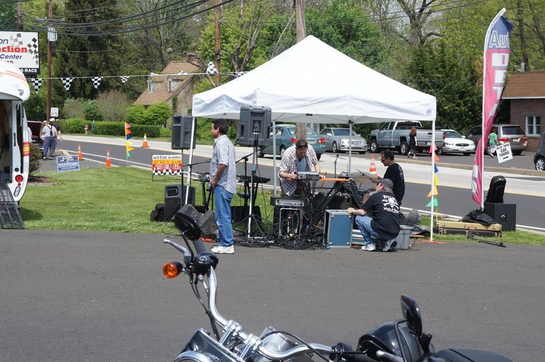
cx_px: 272
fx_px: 1157
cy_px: 181
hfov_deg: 26.5
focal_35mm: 76
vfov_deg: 17.8
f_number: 9
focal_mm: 51
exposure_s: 1/320
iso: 200
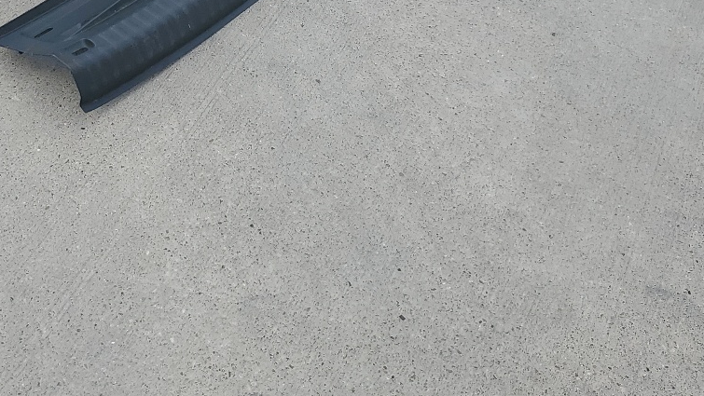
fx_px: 1120
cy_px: -107
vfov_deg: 18.7
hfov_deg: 34.1
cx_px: 168
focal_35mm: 60
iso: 50
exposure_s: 1/2000
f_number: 1.5
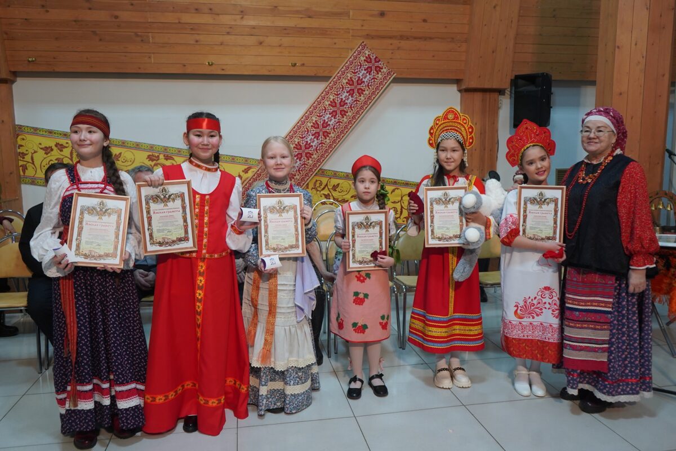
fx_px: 526
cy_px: 226
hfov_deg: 65.5
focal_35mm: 28
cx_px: 338
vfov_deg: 46.4
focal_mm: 28
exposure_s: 1/160
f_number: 4
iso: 1600
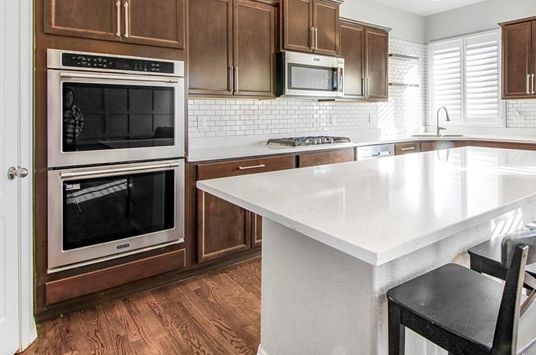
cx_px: 320
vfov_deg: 55.2
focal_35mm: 22
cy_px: 105
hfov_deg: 77.9
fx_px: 327
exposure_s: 1/10
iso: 200
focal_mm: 10
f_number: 13
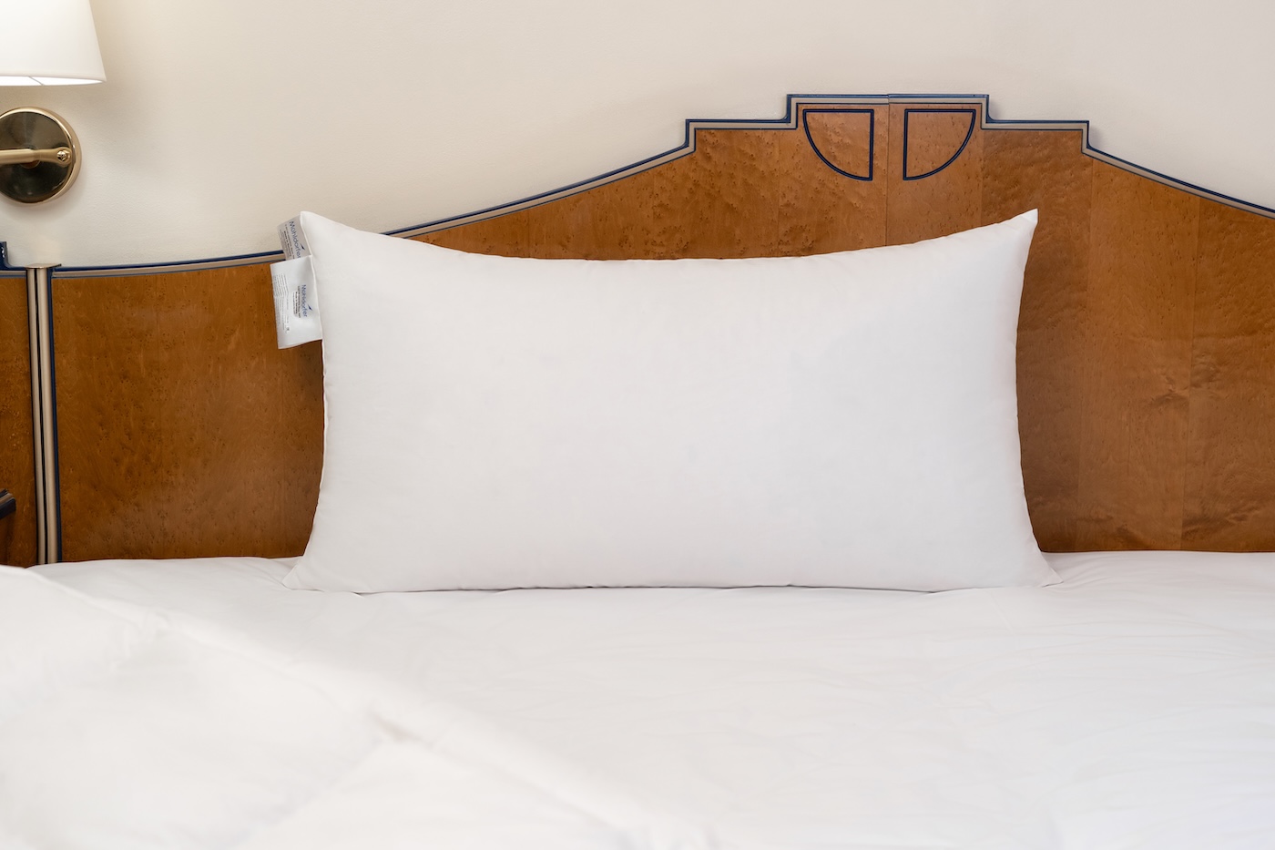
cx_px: 638
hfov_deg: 39.6
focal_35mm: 50
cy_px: 425
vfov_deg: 27.0
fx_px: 1771
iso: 400
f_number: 4
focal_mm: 50
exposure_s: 1/160
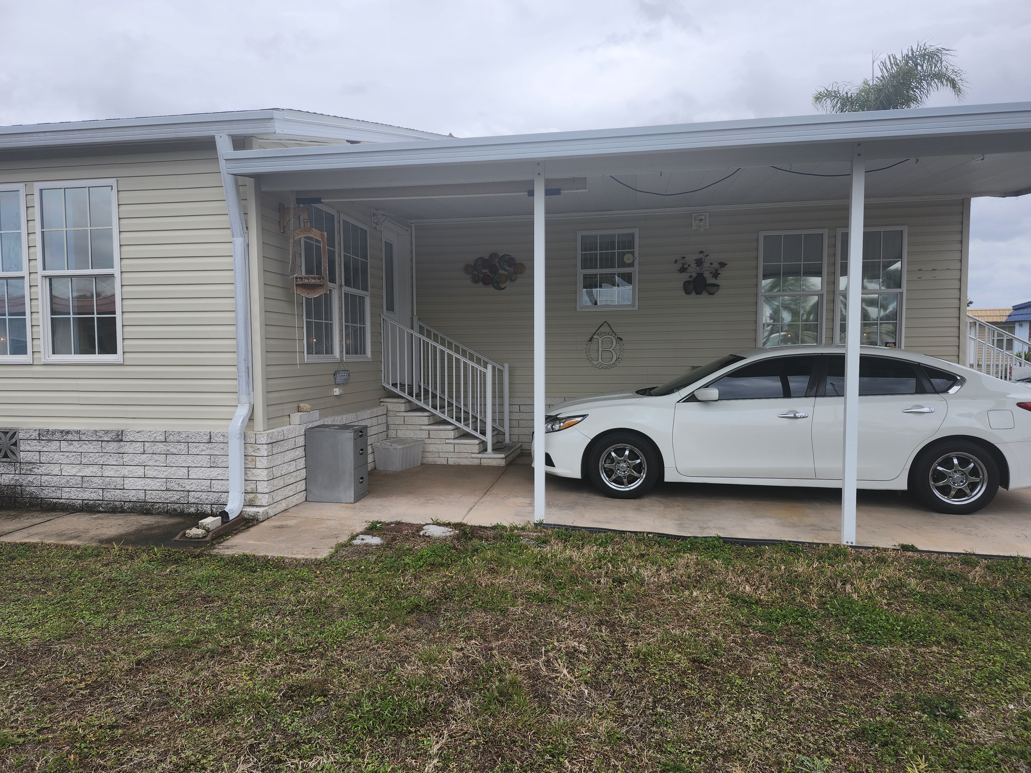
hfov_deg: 73.9
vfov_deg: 58.9
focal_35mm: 23
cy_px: 386
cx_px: 516
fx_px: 685
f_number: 1.8
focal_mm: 5.54
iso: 25
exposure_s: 1/535
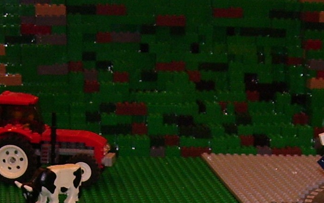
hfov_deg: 16.4
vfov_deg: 9.8
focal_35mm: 127
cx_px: 162
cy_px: 365
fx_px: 1122
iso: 80
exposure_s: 1/60
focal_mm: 6
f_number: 2.7
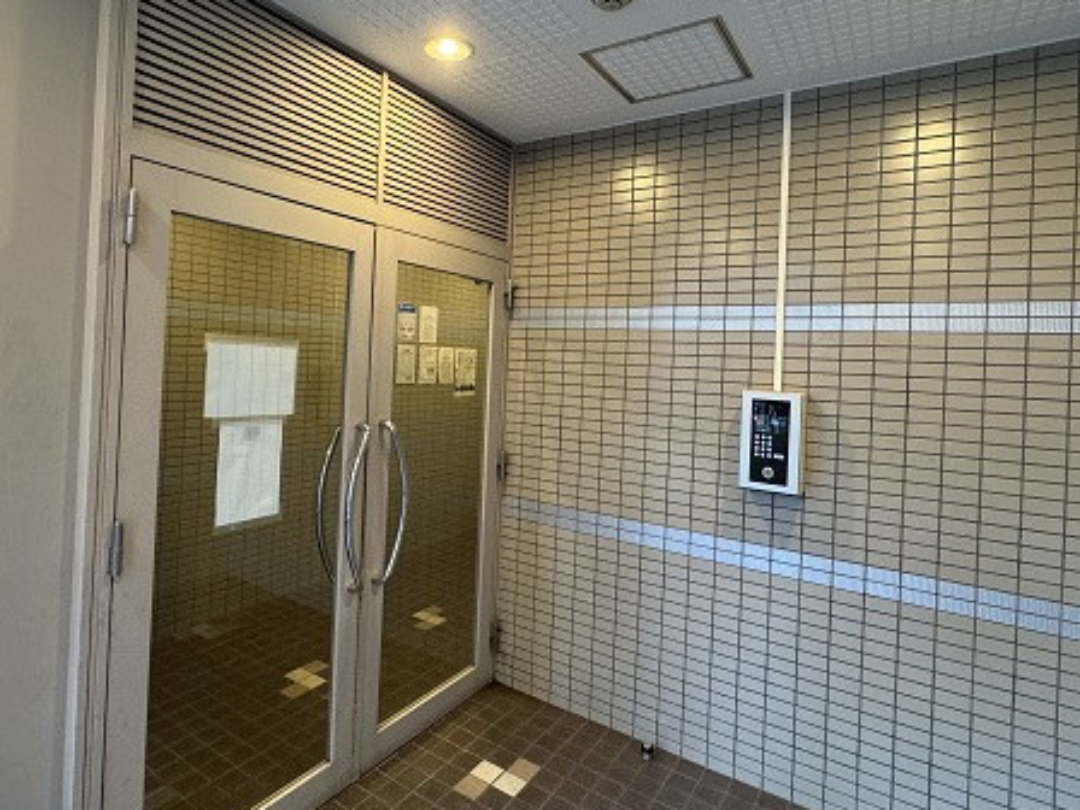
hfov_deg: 81.6
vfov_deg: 65.7
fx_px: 624
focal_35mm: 20
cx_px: 497
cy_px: 354
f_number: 2.2
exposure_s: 1/50
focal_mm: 2.22
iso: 200
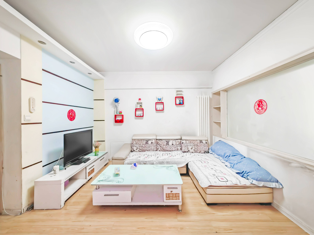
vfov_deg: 89.9
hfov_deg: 106.2
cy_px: 118
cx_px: 157
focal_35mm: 13
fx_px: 118
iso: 320
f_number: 2
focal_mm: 1.82
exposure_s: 1/35
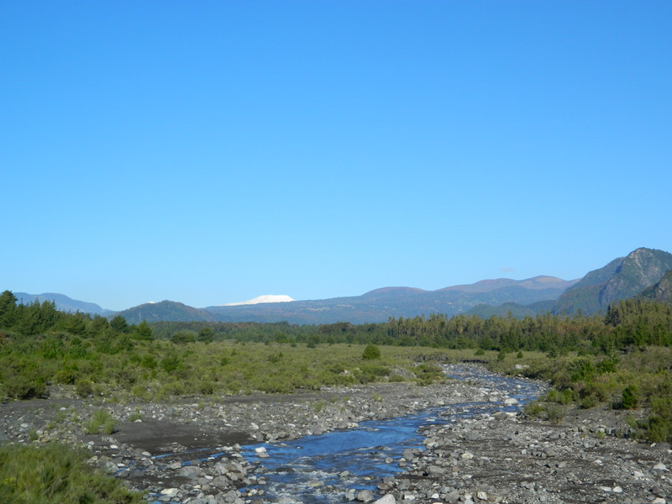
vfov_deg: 30.9
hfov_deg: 40.4
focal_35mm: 47
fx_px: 912
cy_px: 252
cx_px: 336
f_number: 3.6
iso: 80
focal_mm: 8.4
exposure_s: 1/800
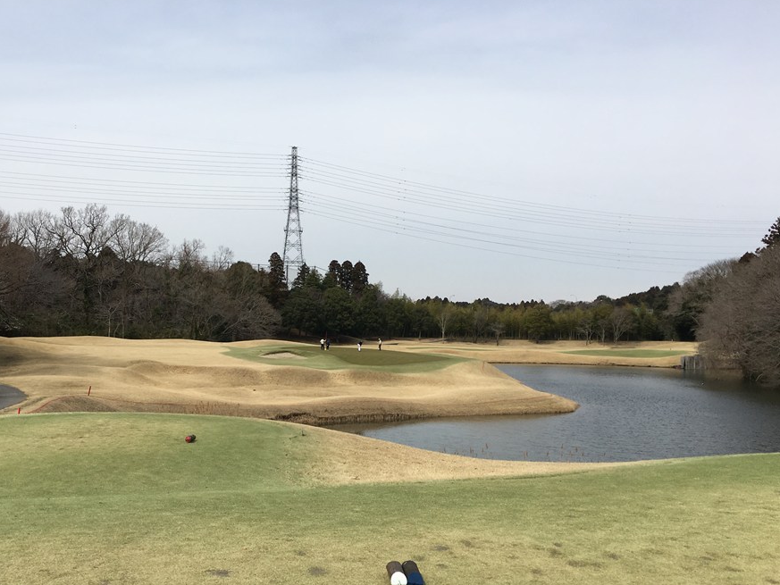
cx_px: 341
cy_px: 337
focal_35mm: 34
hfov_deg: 53.8
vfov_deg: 41.7
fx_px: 766
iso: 25
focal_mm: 4.15
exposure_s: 1/2331
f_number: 2.2
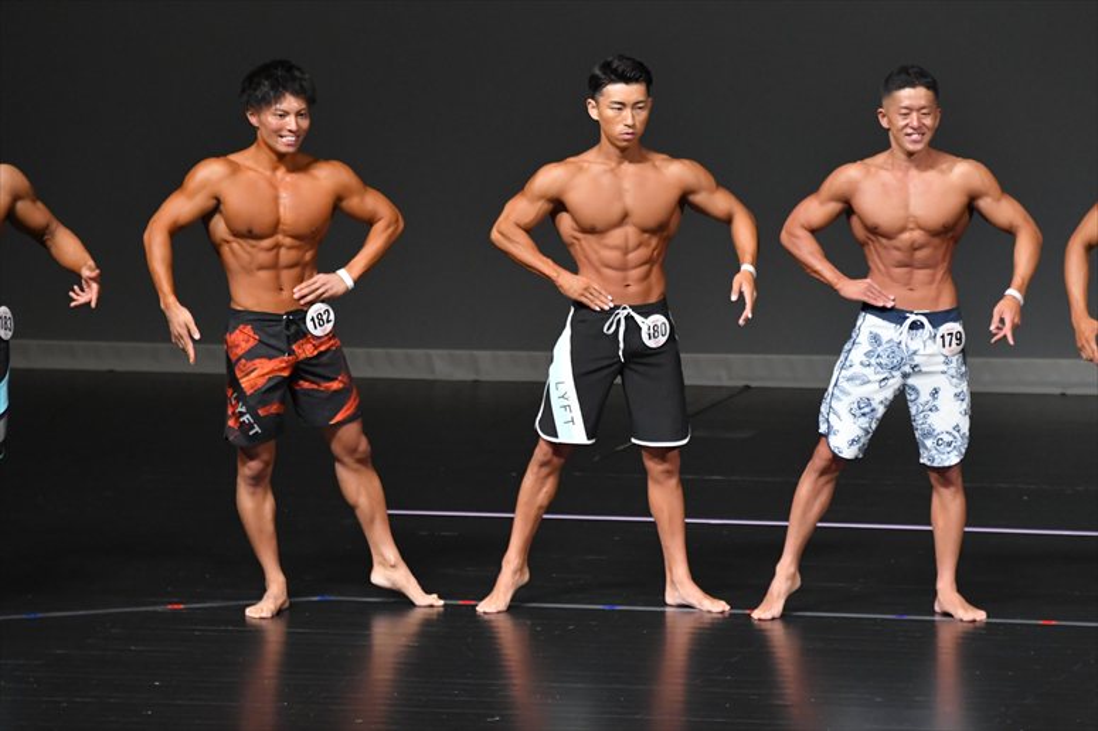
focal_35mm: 315
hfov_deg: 6.5
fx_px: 9603
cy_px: 366
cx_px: 549
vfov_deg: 4.4
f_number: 5.6
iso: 4000
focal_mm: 210
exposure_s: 1/400
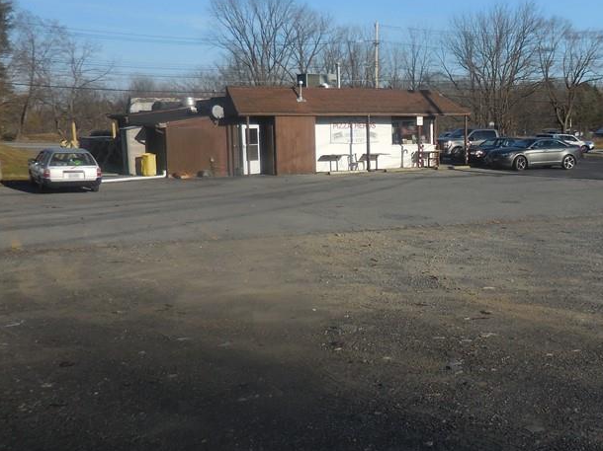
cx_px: 471
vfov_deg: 34.3
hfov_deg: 43.0
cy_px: 192
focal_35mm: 42
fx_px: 731
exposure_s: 1/2000
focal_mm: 4.5
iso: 125
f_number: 3.3
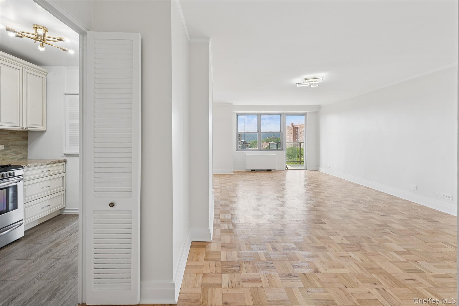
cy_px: 153
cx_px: 230
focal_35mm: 14
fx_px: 178
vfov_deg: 81.1
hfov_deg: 104.3
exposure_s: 1/6
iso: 200
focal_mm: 14
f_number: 11
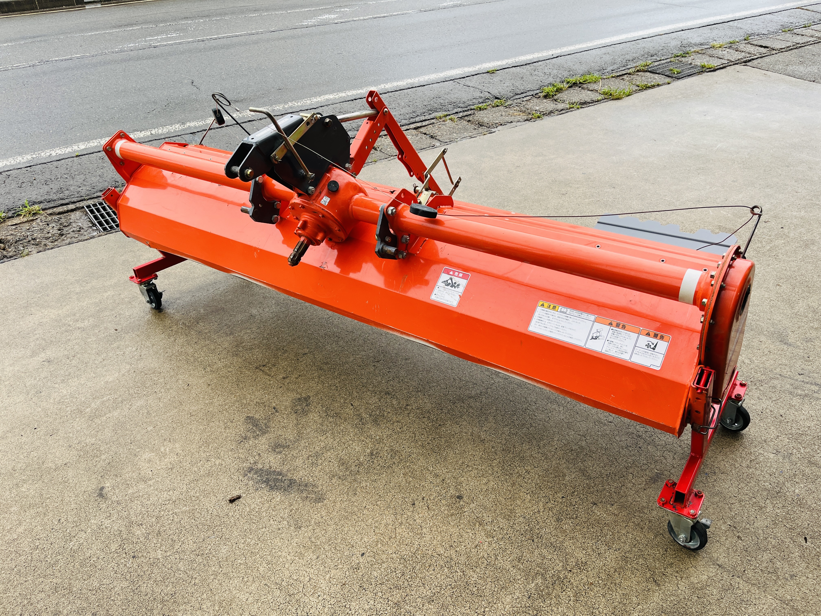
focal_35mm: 26
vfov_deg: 53.1
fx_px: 617
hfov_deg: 67.3
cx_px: 410
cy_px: 308
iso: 50
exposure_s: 1/537
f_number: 1.6
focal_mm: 5.1
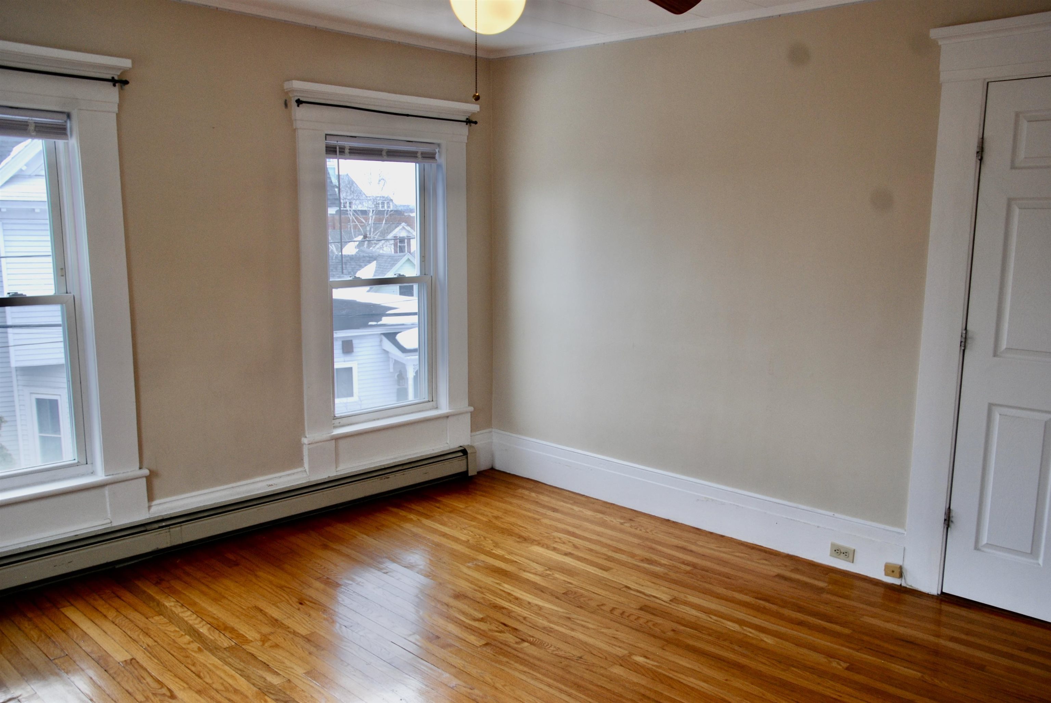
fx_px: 789
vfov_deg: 48.0
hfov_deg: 67.3
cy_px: 352
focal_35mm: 27
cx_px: 526
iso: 200
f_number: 5
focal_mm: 18
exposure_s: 1/100
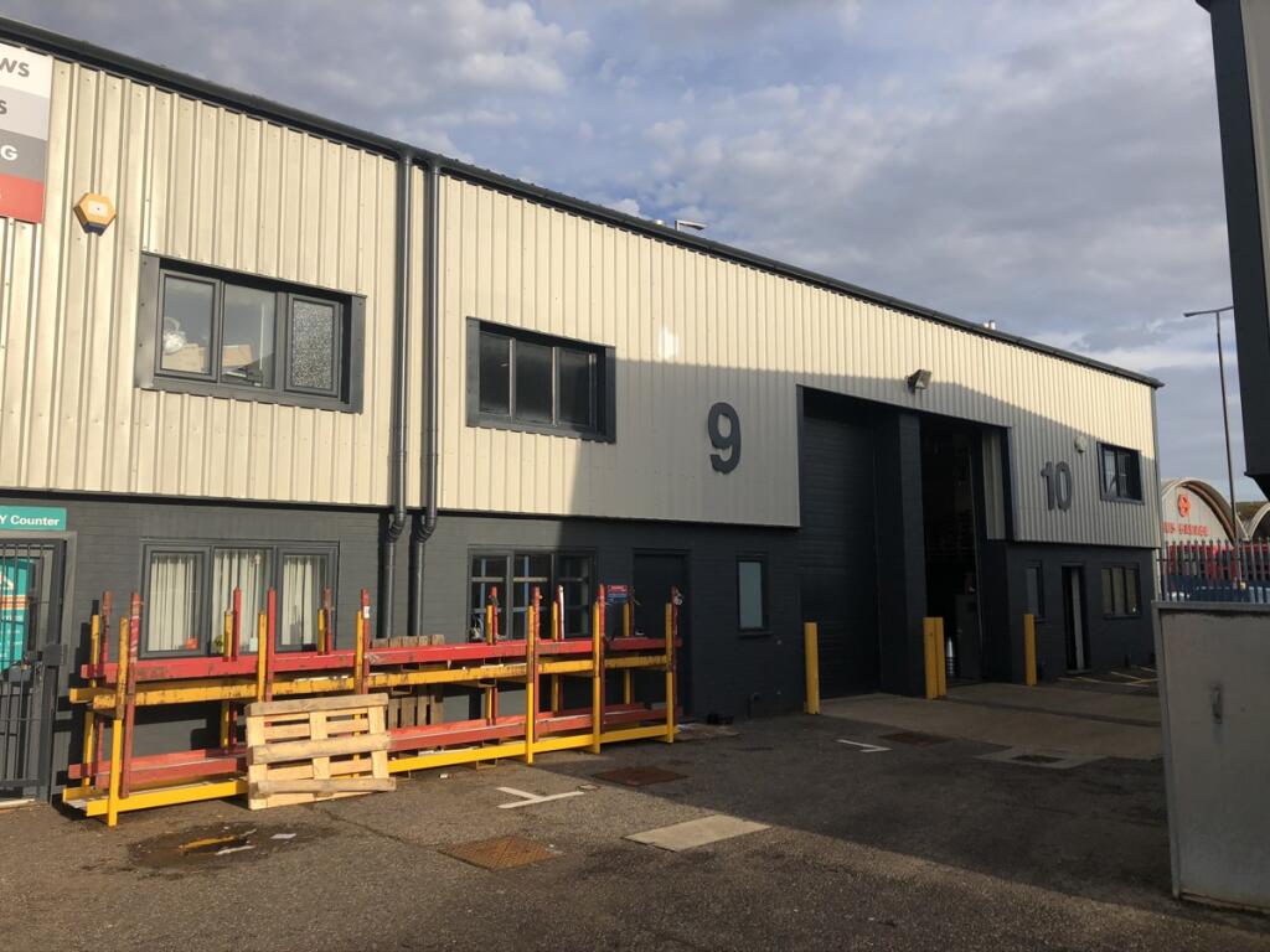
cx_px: 635
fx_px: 1027
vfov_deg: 49.7
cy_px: 476
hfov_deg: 63.4
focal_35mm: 28
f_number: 1.8
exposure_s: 1/2183
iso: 20
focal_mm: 4
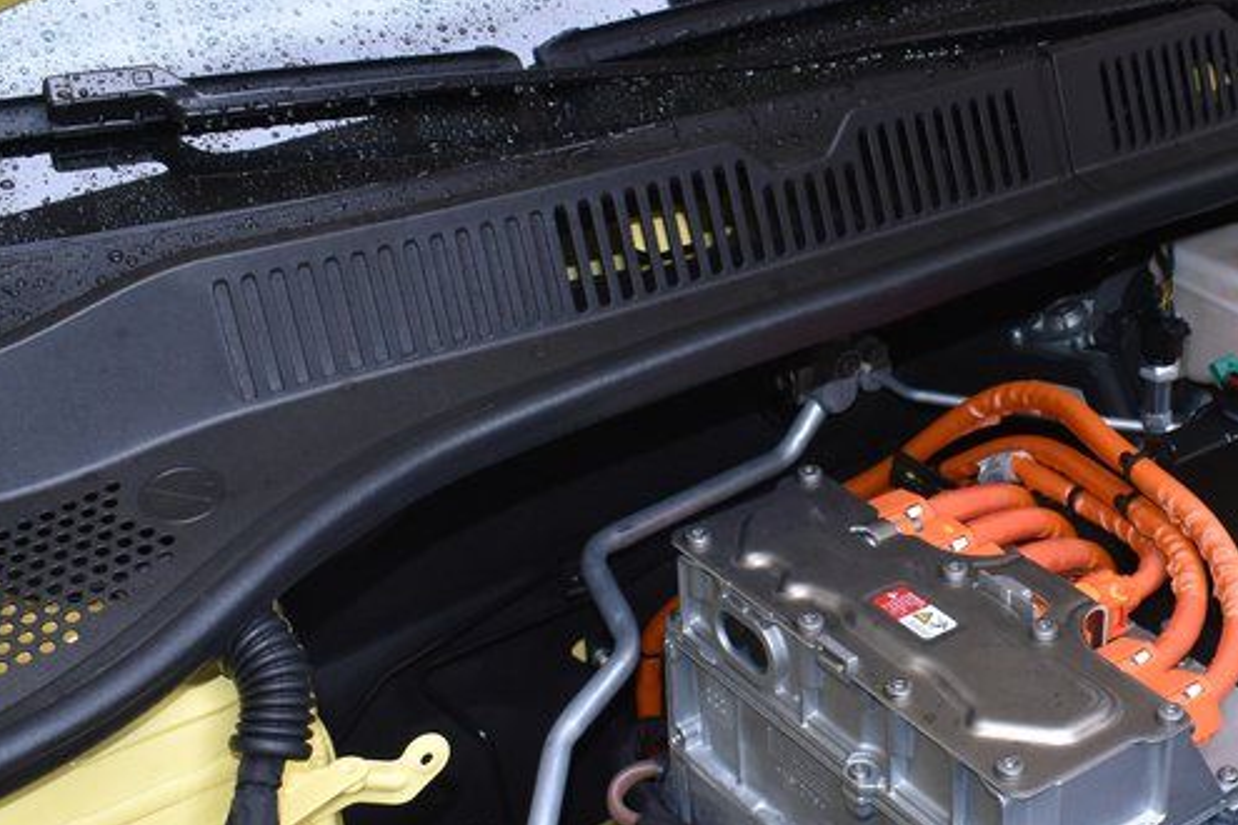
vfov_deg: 21.9
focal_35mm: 62
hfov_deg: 31.6
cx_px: 978
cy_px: 444
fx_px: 2132
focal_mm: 20
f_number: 5.6
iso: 800
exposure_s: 1/125
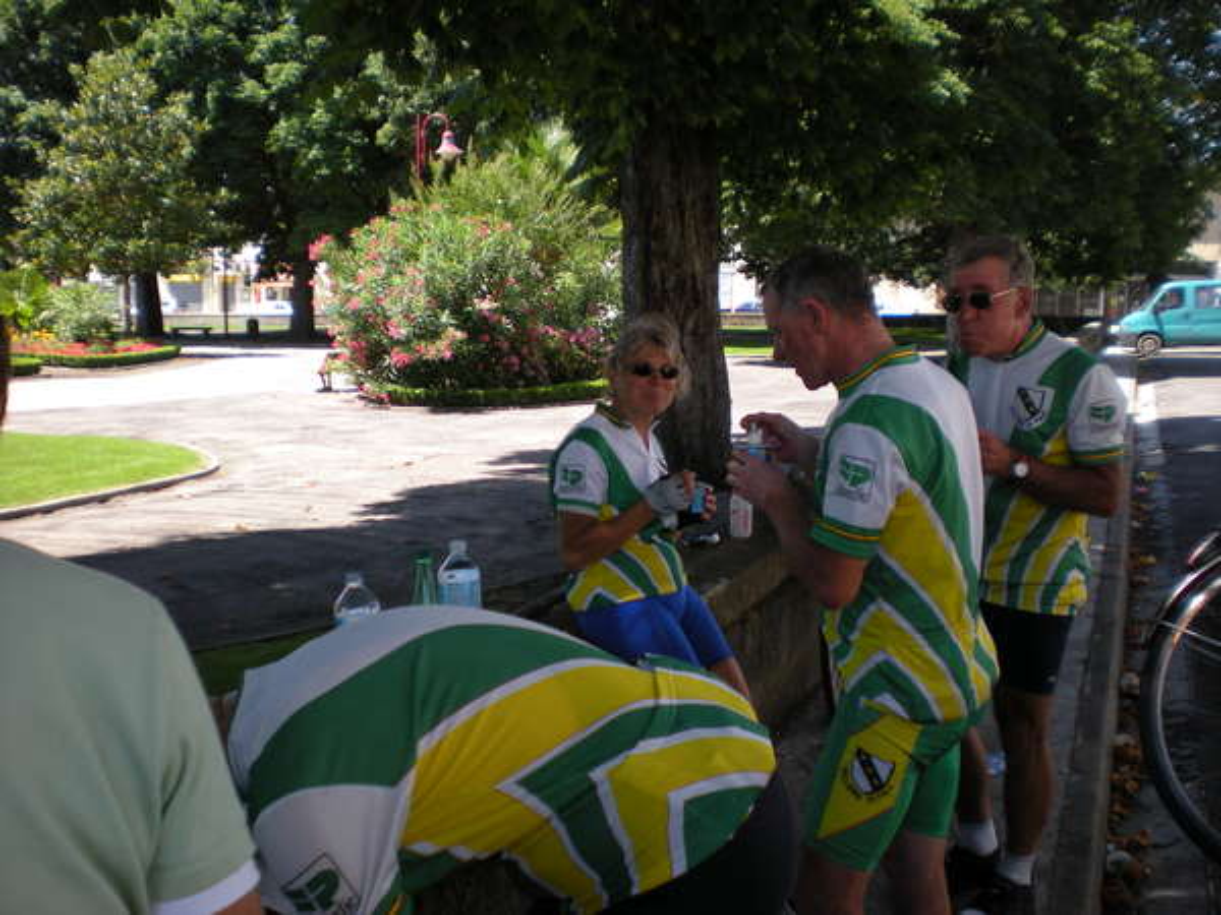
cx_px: 610
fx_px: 1340
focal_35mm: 38
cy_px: 458
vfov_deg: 37.7
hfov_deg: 49.0
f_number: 3.1
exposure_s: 1/263
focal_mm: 6.3
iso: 77
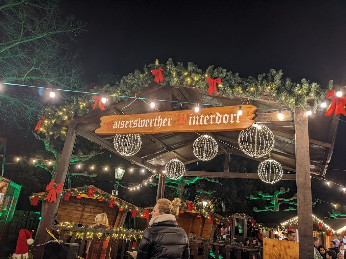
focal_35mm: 27
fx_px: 270
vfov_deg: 51.4
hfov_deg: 65.3
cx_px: 173
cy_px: 130
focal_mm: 4.38
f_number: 1.73
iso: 66
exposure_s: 1/25
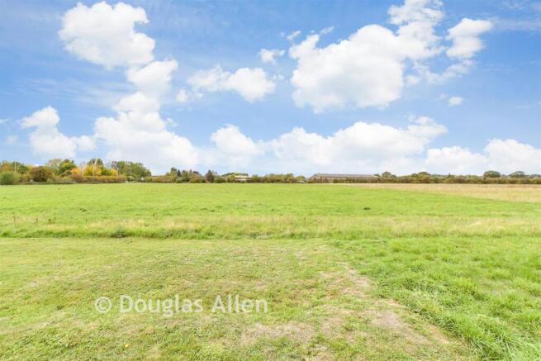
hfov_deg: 100.4
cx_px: 270
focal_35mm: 15
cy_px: 180
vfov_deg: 77.4
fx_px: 225
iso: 400
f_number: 7.1
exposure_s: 1/400
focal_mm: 10
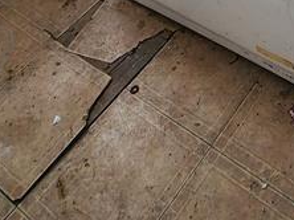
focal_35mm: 60
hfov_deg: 28.8
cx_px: 334
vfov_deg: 16.7
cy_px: -245
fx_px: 509
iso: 100
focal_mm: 2.2
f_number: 2.2
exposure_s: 1/120
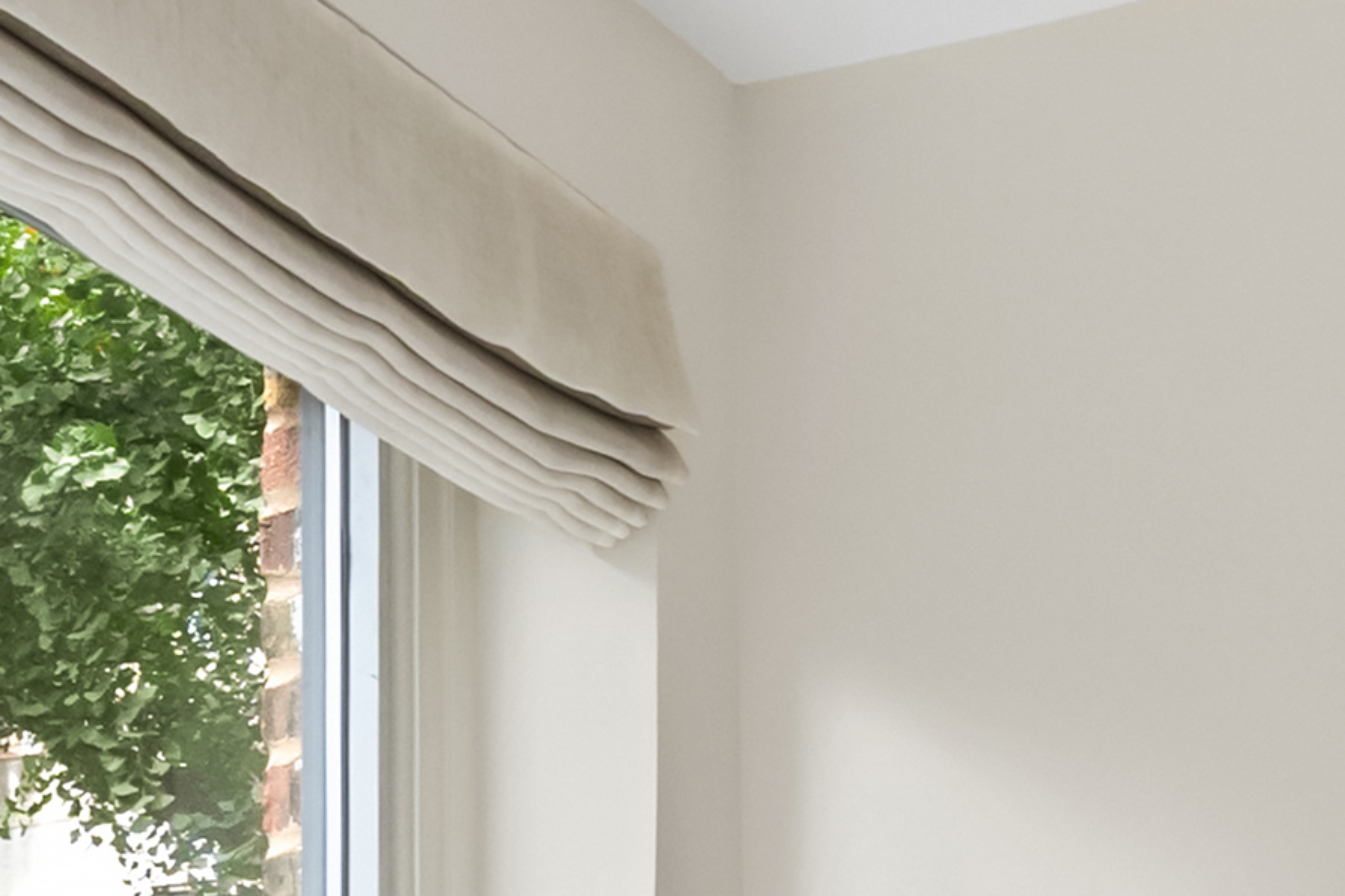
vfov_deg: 10.0
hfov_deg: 16.9
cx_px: 676
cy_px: 2086
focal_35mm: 121
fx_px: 4520
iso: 1250
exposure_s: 1/200
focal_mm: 18
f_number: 11
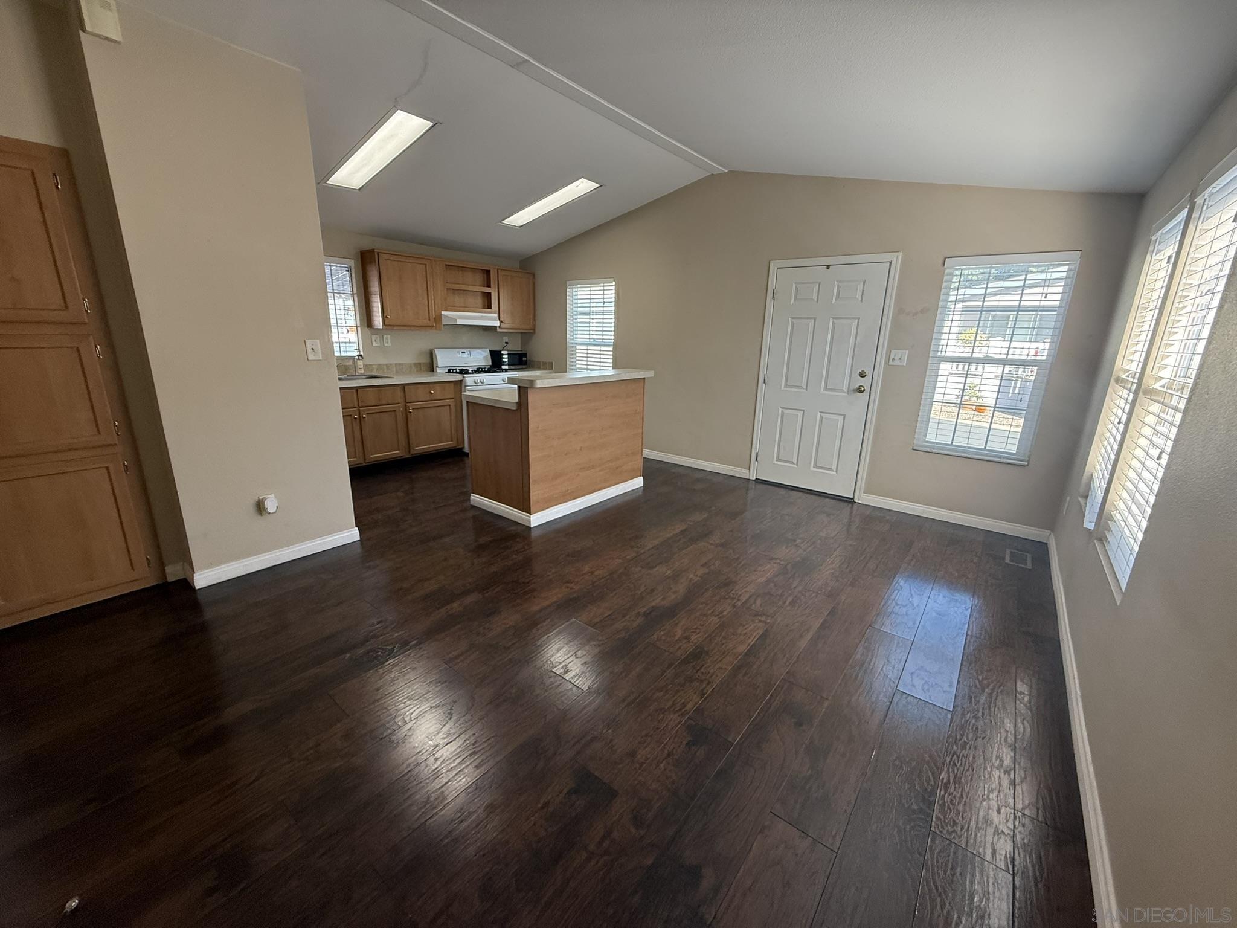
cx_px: 618
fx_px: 500
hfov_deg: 102.1
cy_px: 464
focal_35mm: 14
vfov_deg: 85.7
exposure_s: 1/120
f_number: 2.2
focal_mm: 2.22
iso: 160
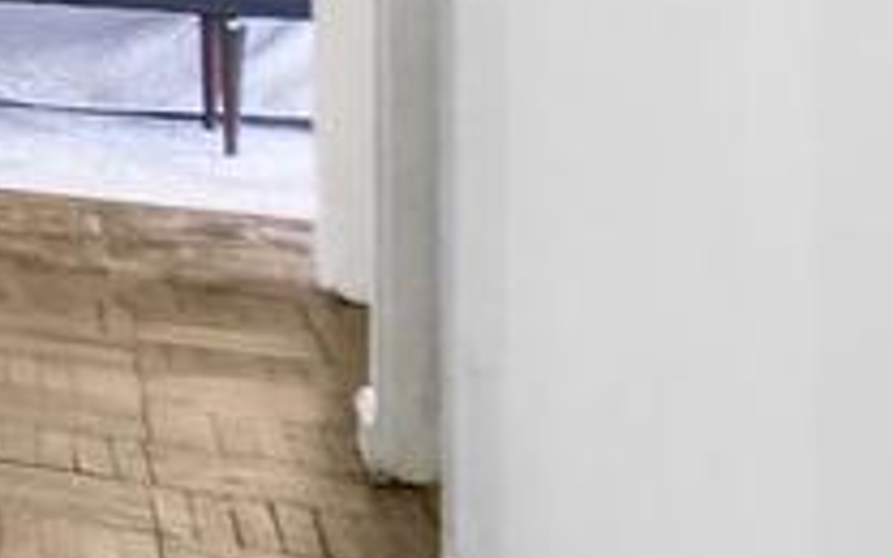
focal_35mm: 106
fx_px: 2580
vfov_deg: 11.8
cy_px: -275
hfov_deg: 10.8
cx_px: -1923
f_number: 8
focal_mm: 10
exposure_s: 1/13
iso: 200
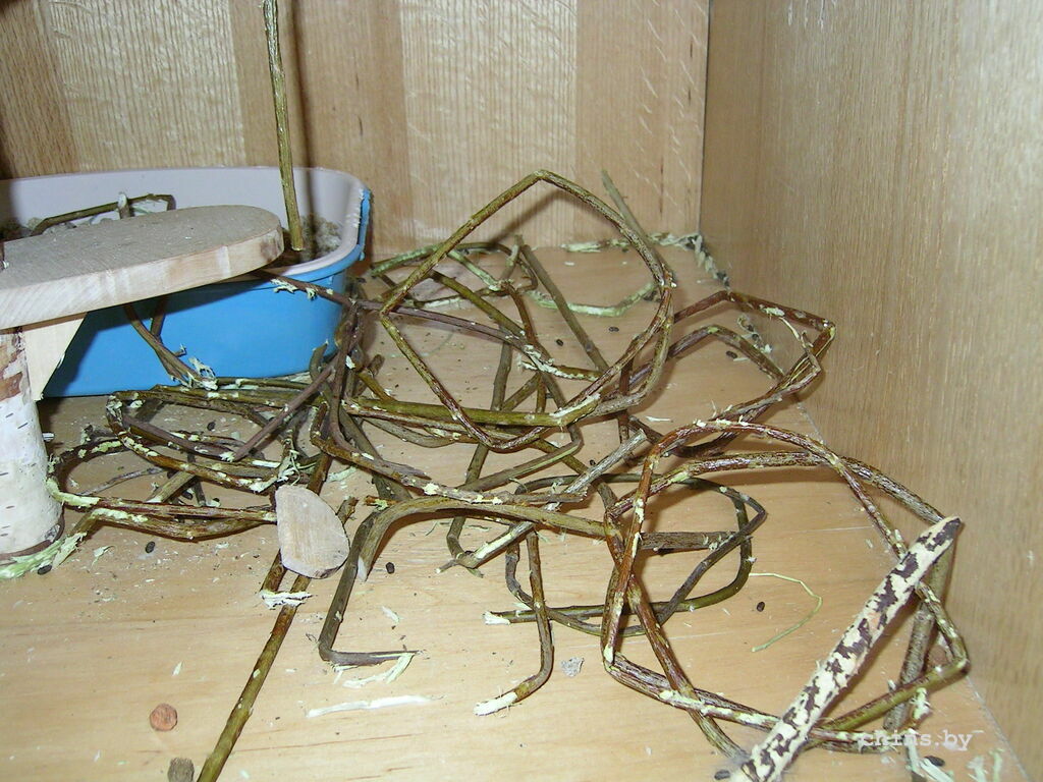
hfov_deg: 51.4
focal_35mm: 36
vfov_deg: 39.7
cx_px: 522
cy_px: 391
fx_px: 1085
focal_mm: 5.6
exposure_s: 1/30
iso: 100
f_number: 2.8
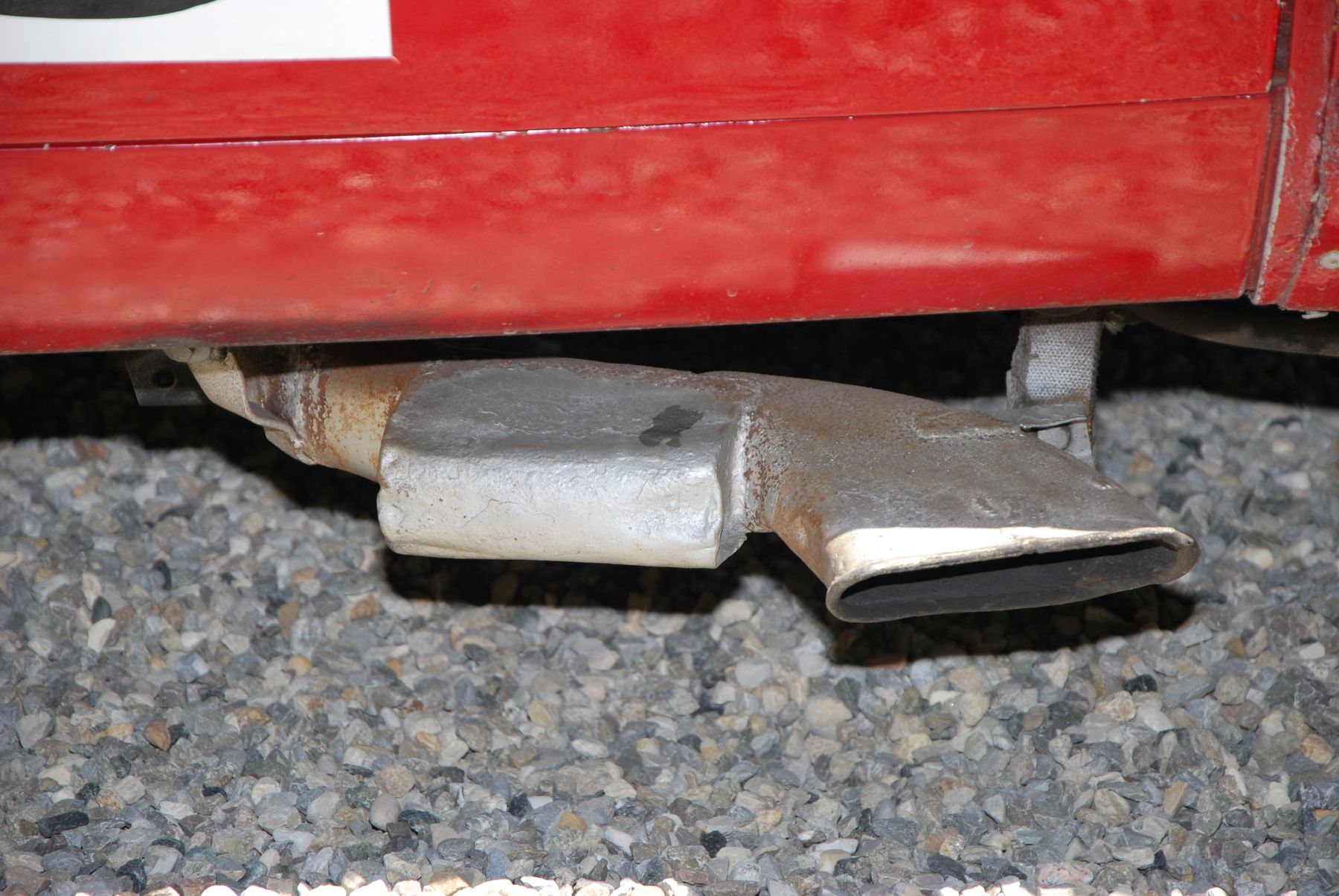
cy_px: 448
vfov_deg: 8.7
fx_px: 5865
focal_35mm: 158
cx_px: 670
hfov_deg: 13.0
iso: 100
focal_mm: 105
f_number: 5.6
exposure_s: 1/125
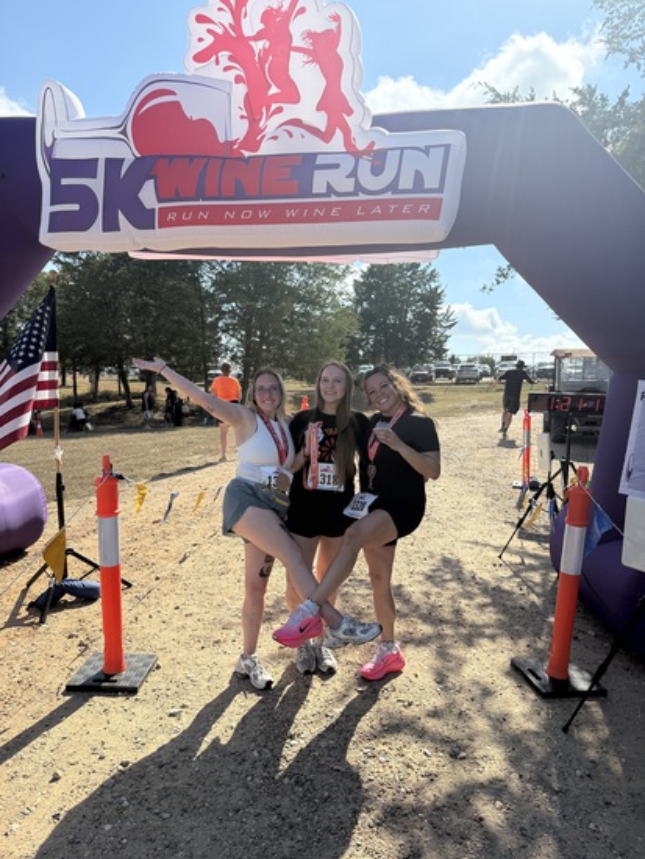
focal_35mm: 24
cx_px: 322
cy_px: 430
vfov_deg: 71.6
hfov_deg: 56.9
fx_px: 596
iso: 125
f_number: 1.78
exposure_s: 1/6173
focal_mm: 6.76
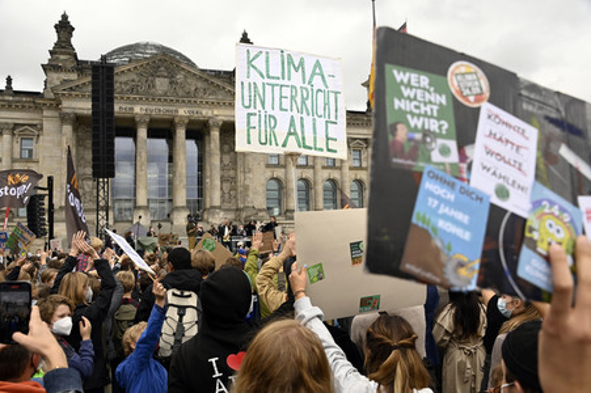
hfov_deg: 58.8
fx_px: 525
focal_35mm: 32
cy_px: 196
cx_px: 296
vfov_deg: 41.1
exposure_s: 1/1250
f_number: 6.3
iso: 1250
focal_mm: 32
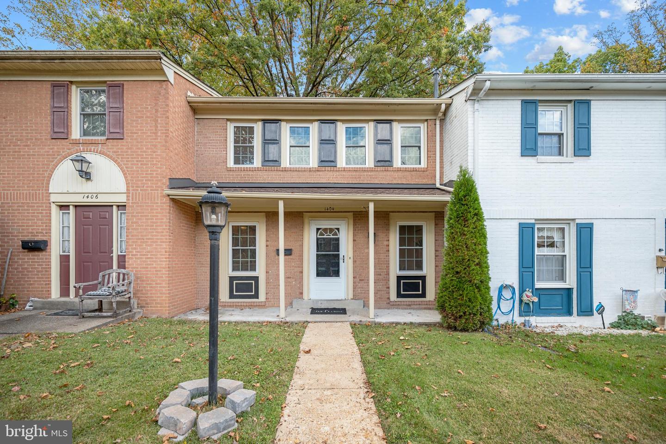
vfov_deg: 81.2
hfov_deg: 104.2
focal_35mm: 14
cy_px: 222
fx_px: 259
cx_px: 333
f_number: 5
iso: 100
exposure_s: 1/160
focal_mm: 14
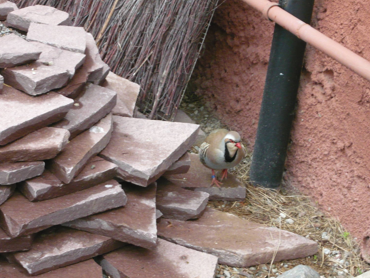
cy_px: 147
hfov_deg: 18.5
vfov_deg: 14.0
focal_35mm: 106
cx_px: 194
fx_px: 1133
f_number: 5.1
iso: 400
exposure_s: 1/60
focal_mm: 16.5
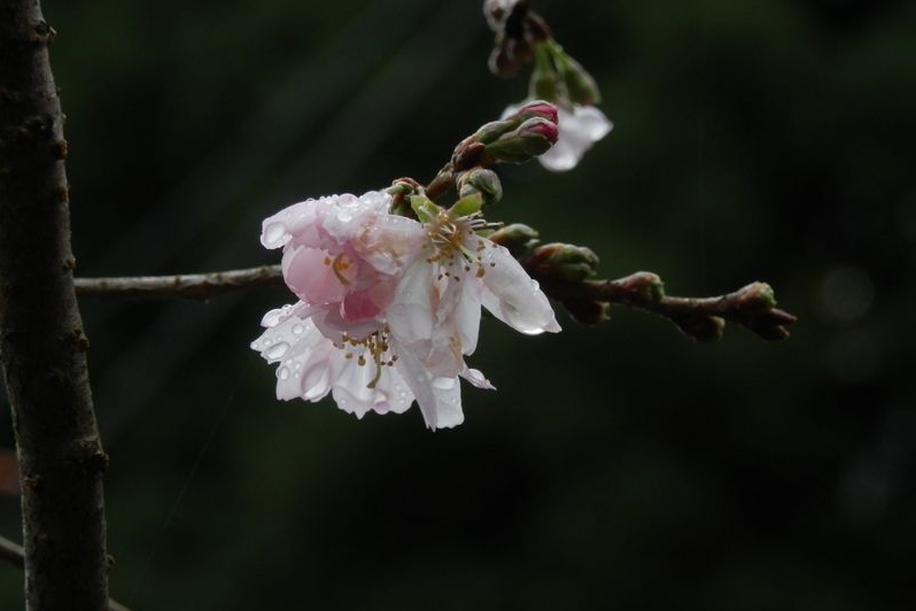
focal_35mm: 193
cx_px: 458
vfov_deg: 7.1
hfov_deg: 10.7
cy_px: 300
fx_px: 4910
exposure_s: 1/160
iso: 200
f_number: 5.8
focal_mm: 33.2
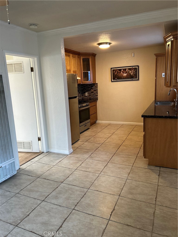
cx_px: 89
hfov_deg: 53.1
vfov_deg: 67.3
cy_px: 118
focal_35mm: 26
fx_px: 178
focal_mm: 5.7
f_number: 1.5
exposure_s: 1/60
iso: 100
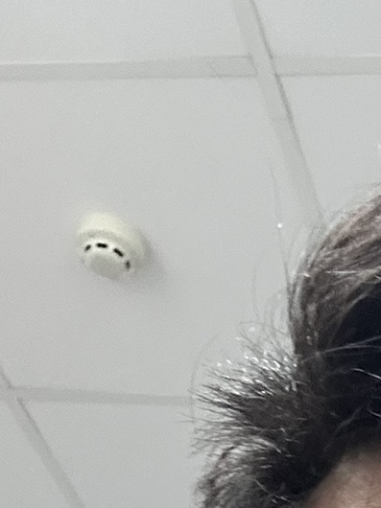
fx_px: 1704
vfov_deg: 14.8
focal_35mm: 116
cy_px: 915
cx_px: 427
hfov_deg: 12.5
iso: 160
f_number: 1.9
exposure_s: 1/48
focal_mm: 2.69
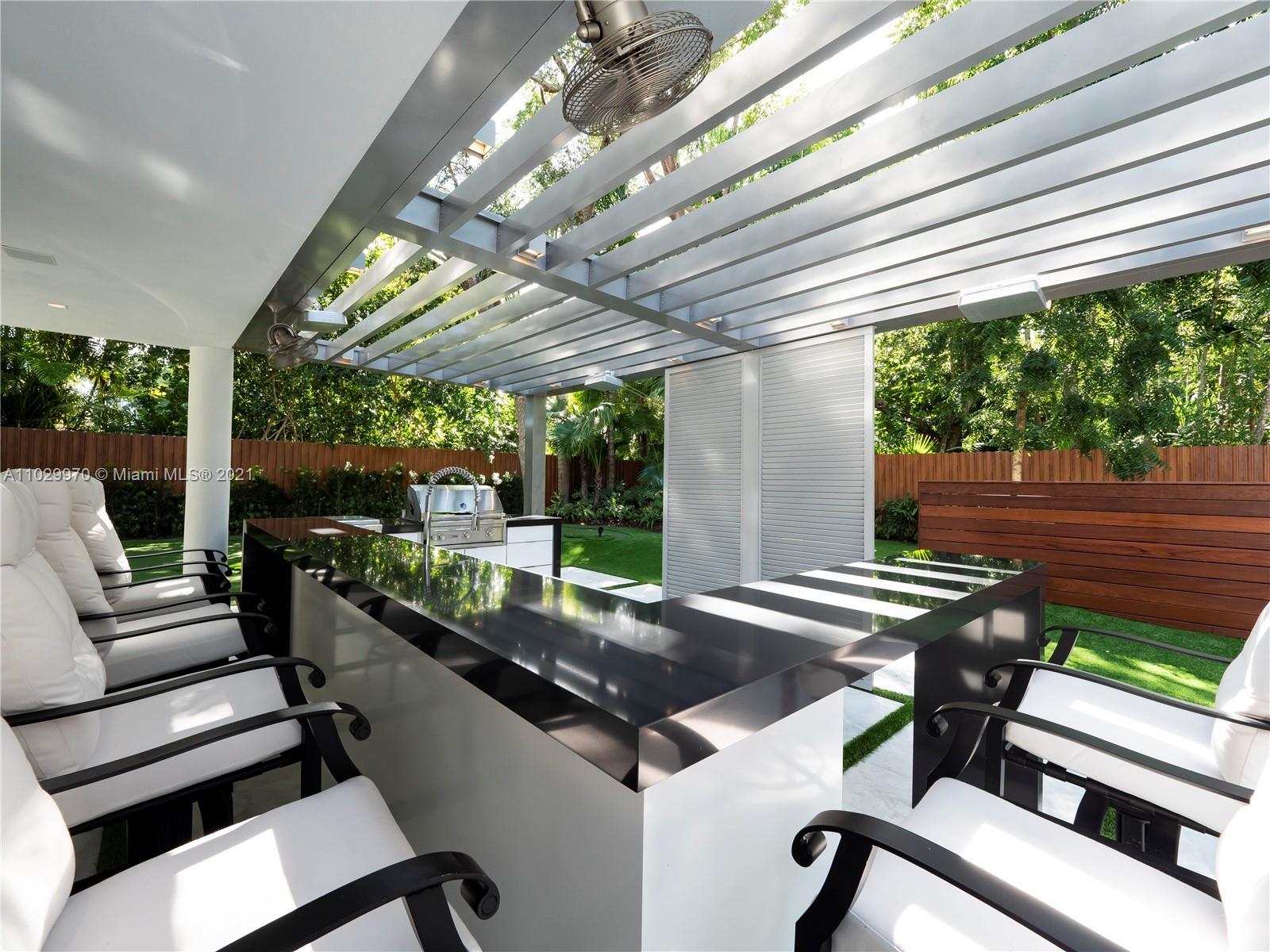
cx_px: 635
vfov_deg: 85.7
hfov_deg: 102.1
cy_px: 476
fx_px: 514
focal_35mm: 14
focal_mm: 7
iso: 400
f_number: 5.6
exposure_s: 1/100
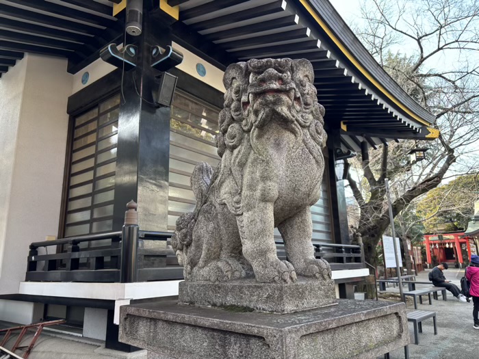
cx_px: 240
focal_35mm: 26
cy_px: 180
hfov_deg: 67.3
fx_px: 360
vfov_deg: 53.1
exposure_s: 1/121
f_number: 1.6
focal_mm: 5.96
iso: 50
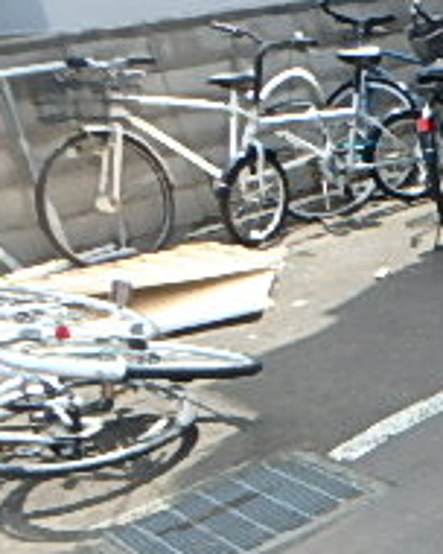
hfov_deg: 16.6
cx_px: 892
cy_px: 417
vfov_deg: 27.1
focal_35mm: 69
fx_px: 1131
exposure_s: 1/320
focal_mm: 3.7
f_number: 3.5
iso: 125
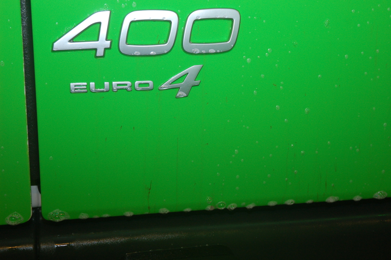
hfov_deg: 30.5
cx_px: 196
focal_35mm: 66
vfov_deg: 20.6
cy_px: 130
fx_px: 716
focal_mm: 44
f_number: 4.5
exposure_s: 1/60
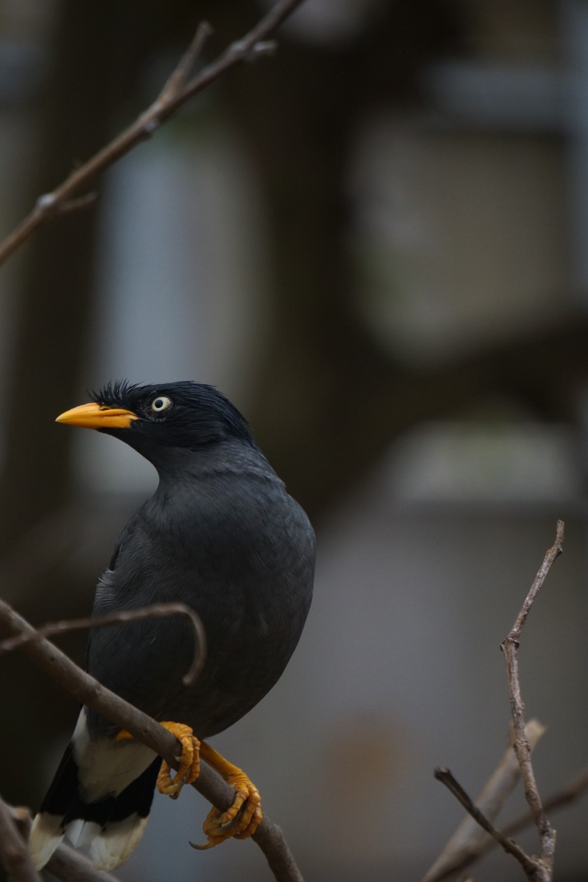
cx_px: 291
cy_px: 436
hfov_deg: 4.2
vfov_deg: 6.2
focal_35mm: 330
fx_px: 8083
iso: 800
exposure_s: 1/250
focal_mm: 210
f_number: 6.3
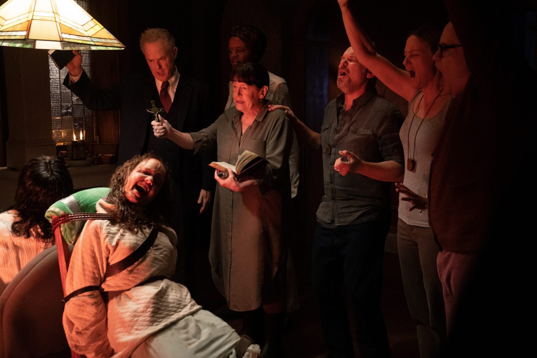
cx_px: 268
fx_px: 716
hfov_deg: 41.1
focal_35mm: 48
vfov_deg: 28.1
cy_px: 179
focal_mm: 48
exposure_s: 1/250
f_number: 4
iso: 6400
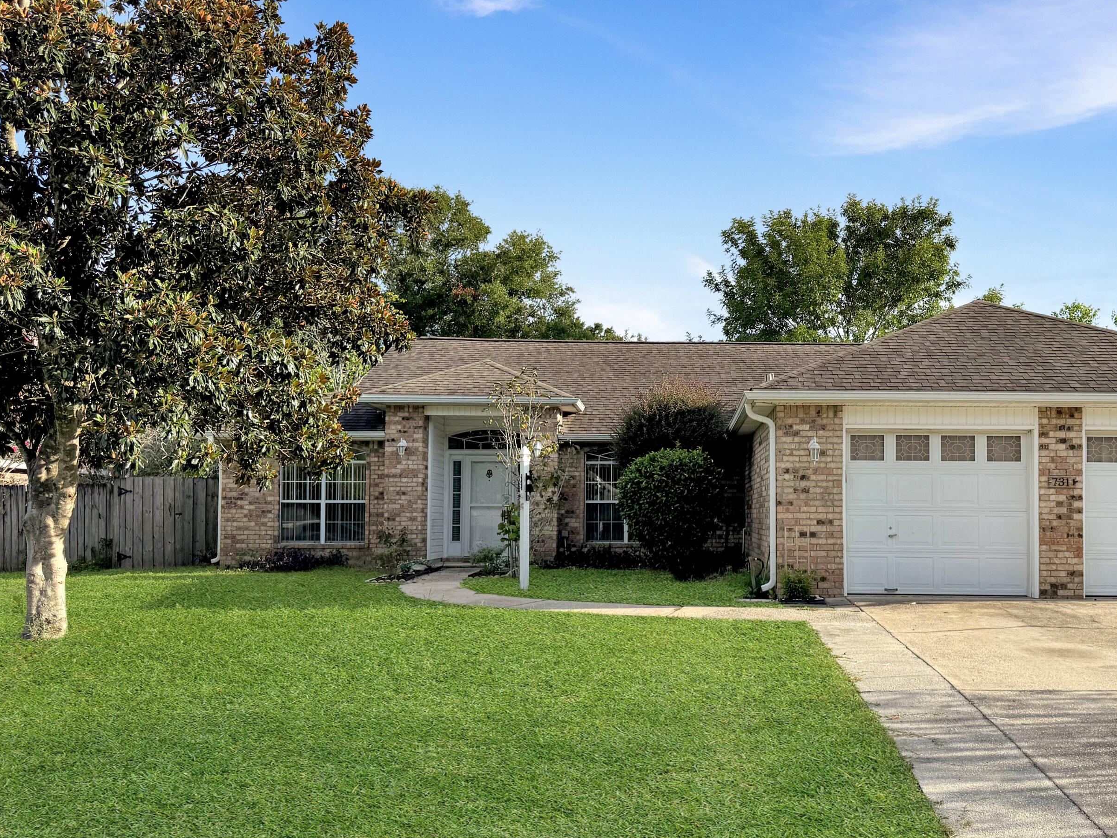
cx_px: 697
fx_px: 968
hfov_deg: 59.2
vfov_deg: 46.6
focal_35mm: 30
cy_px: 342
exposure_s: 1/4608
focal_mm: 6.76
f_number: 1.78
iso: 80
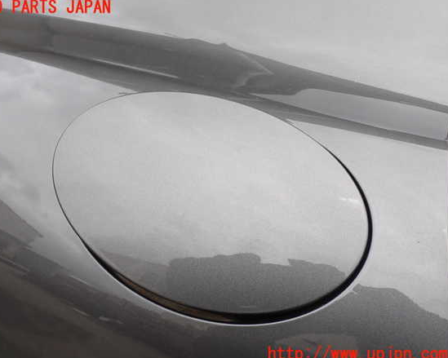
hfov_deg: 55.6
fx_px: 424
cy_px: 181
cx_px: 207
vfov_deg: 45.8
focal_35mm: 32
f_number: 3.2
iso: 100
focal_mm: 5.4
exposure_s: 1/320
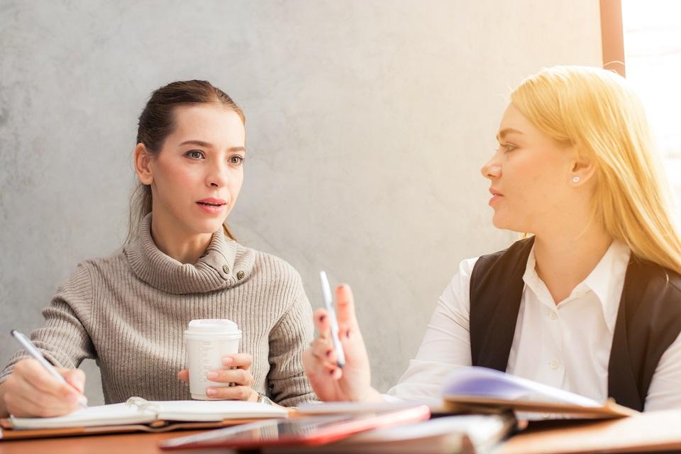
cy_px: 227
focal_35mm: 50
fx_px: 946
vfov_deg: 27.0
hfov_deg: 39.6
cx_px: 340
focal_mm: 50
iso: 400
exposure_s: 1/100
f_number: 3.5
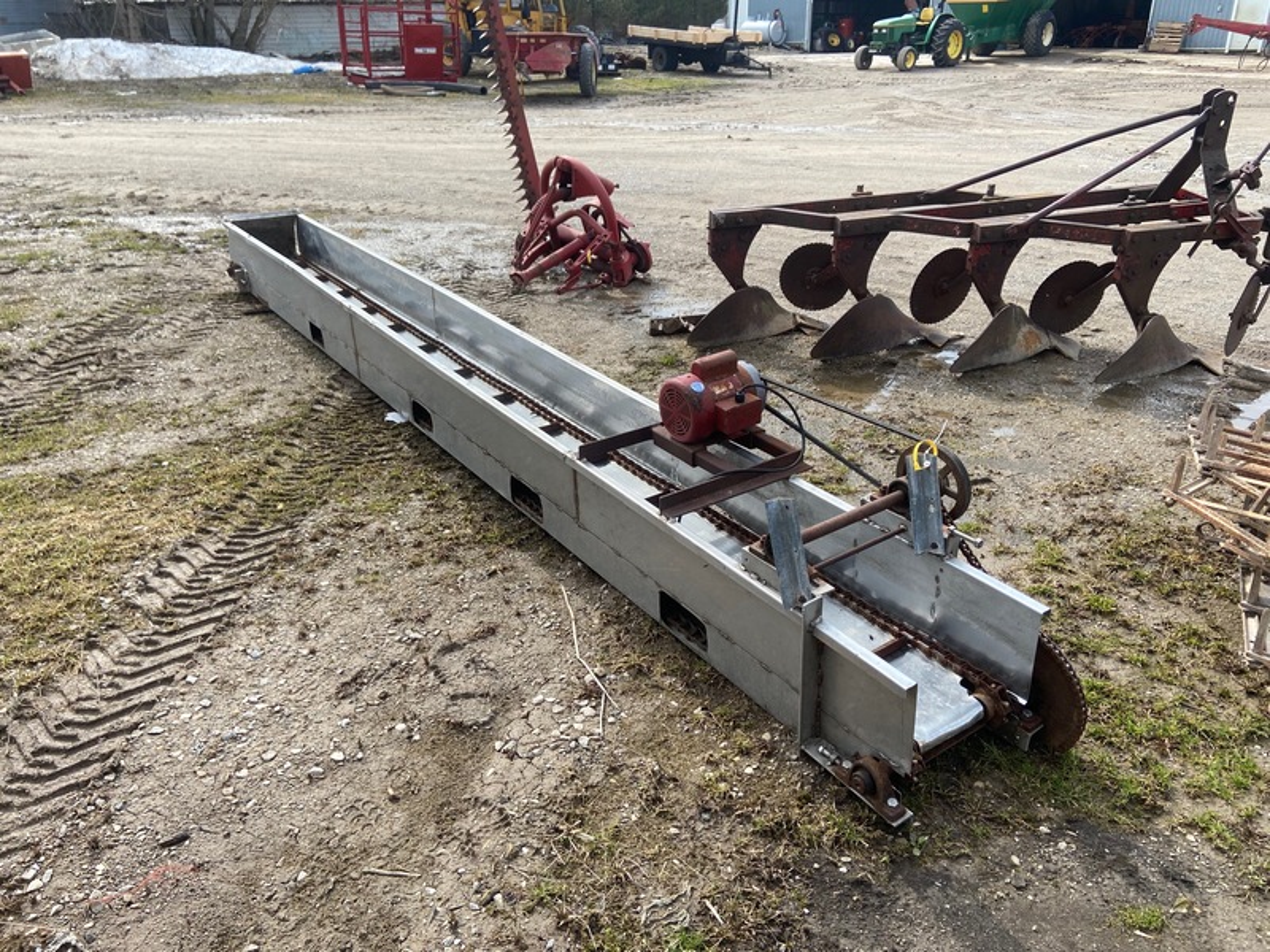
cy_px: 476
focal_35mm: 26
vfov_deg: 53.1
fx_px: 954
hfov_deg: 67.3
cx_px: 635
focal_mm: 4.25
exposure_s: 1/1218
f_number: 1.8
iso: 32
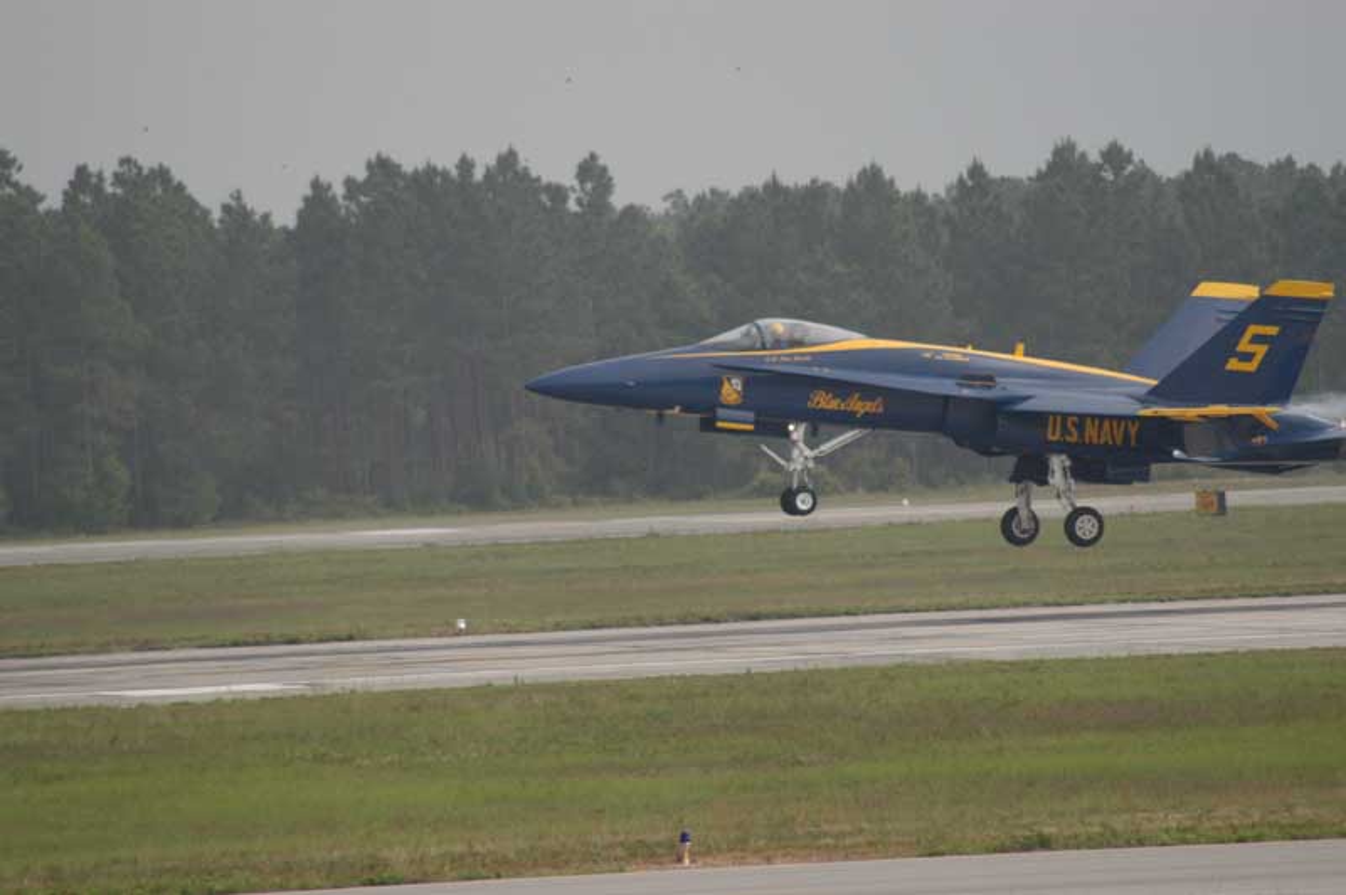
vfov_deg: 3.0
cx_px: 673
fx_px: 16811
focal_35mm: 450
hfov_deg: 4.6
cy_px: 448
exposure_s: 1/1600
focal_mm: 300
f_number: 5.6
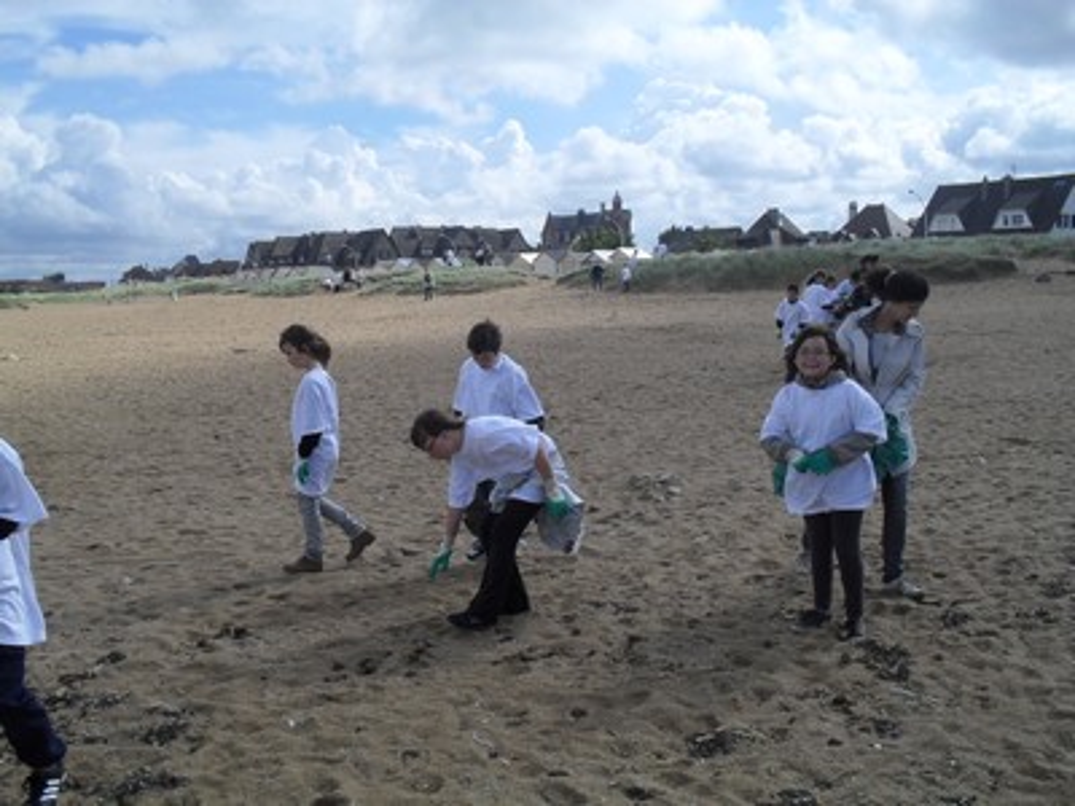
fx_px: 1087
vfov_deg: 40.7
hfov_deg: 52.6
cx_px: 538
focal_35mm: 35
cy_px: 403
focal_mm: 6.3
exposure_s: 1/350
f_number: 8.4
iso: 100
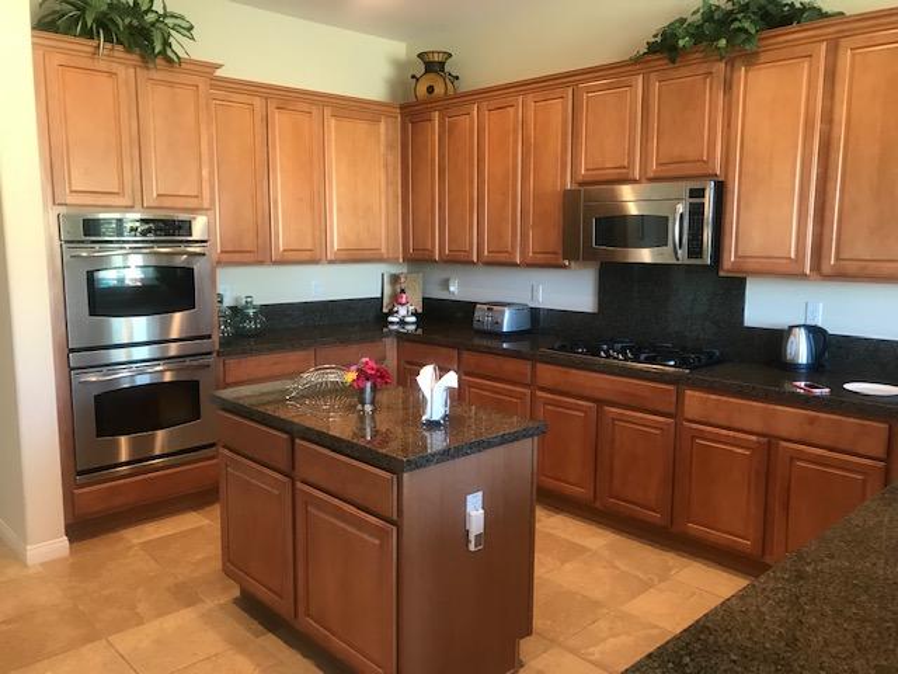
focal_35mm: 28
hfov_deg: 63.4
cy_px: 337
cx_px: 449
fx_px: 726
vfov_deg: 49.7
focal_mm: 3.99
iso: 50
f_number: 1.8
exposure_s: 1/15
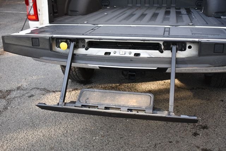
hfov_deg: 48.5
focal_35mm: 40
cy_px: 76
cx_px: 113
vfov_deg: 33.4
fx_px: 251
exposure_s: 1/250
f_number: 4
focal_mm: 27
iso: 560
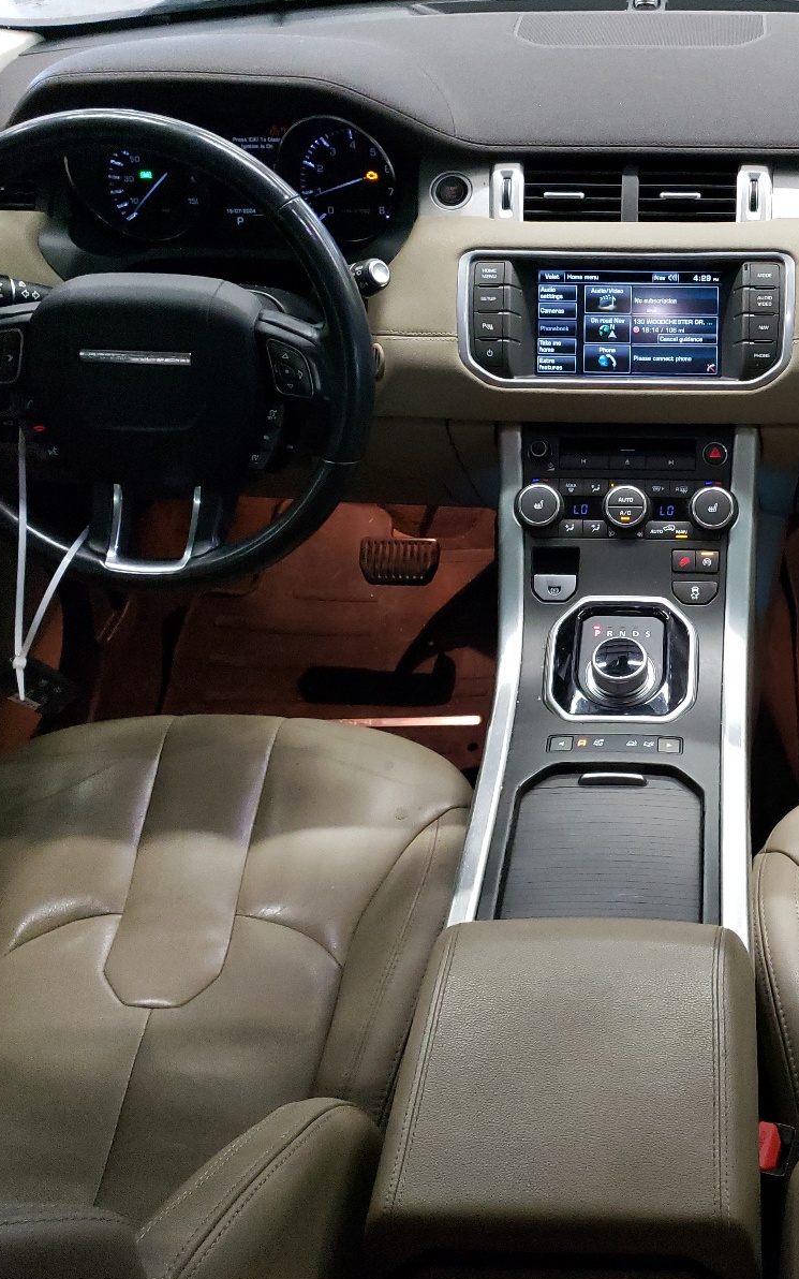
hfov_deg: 33.4
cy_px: 642
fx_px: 1289
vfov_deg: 52.7
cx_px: 643
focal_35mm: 37
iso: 448
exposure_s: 1/33
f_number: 1.5
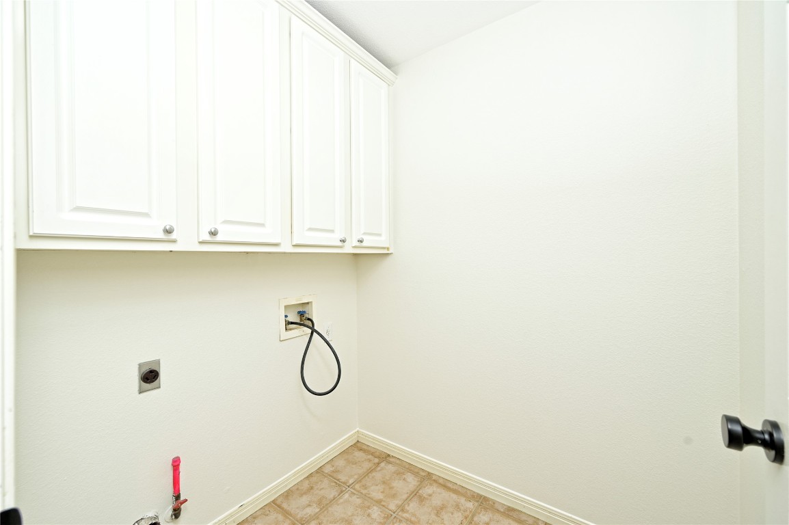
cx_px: 394
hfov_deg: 102.3
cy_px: 262
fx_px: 318
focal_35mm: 14
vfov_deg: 79.2
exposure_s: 1/80
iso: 200
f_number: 6.3
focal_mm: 14.5
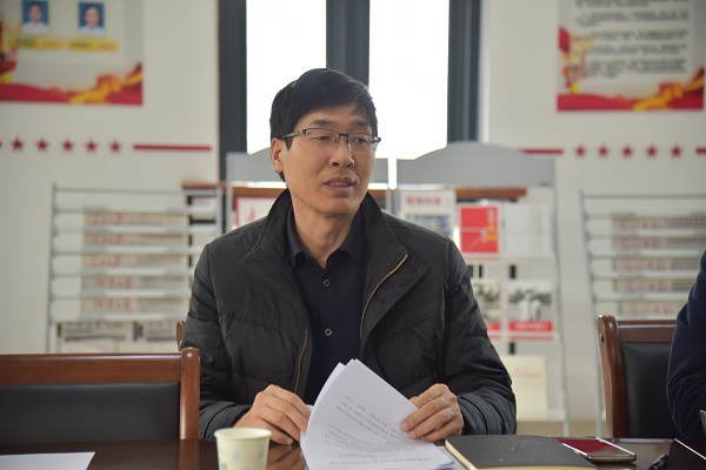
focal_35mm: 85
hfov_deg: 23.9
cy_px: 235
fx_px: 1667
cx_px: 353
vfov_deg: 16.1
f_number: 4
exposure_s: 1/60
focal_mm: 85
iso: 500
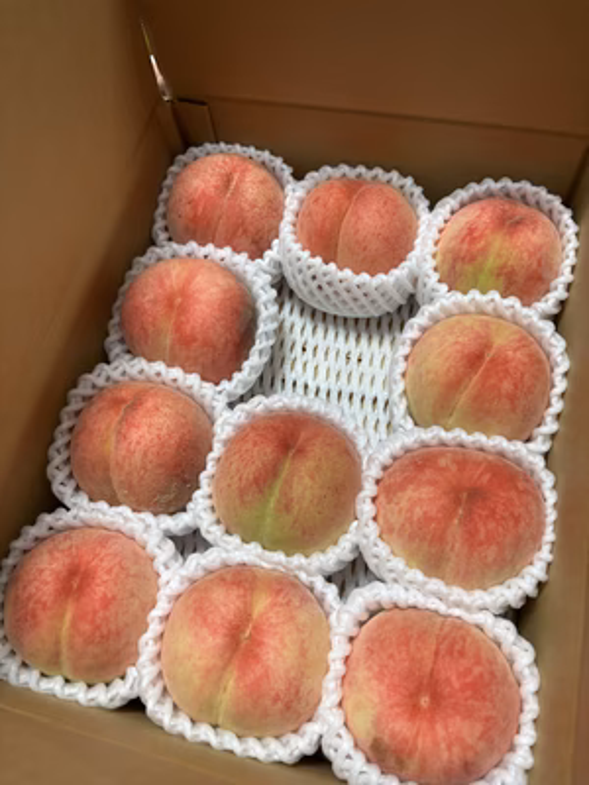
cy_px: 392
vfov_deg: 67.3
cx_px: 294
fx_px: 590
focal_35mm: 26
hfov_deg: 53.1
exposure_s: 1/60
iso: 250
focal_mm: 5.96
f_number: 1.6
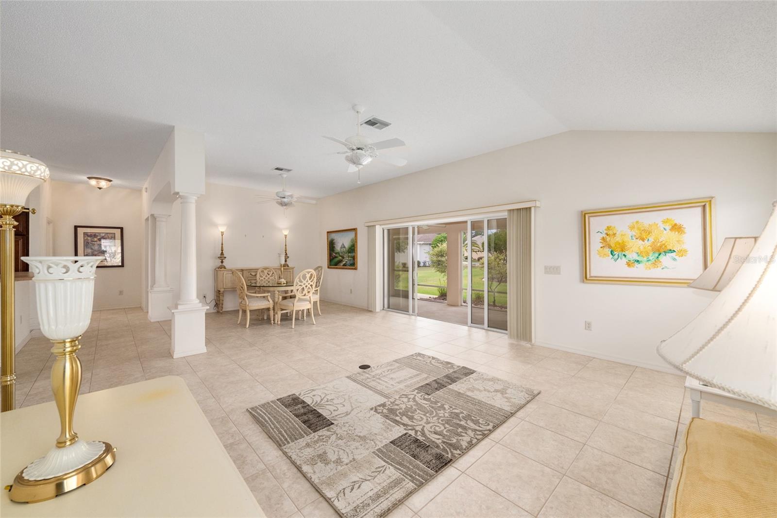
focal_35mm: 14
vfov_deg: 81.2
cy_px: 259
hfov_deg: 104.3
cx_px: 388
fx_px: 302
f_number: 8
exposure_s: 1/50
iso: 500
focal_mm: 14
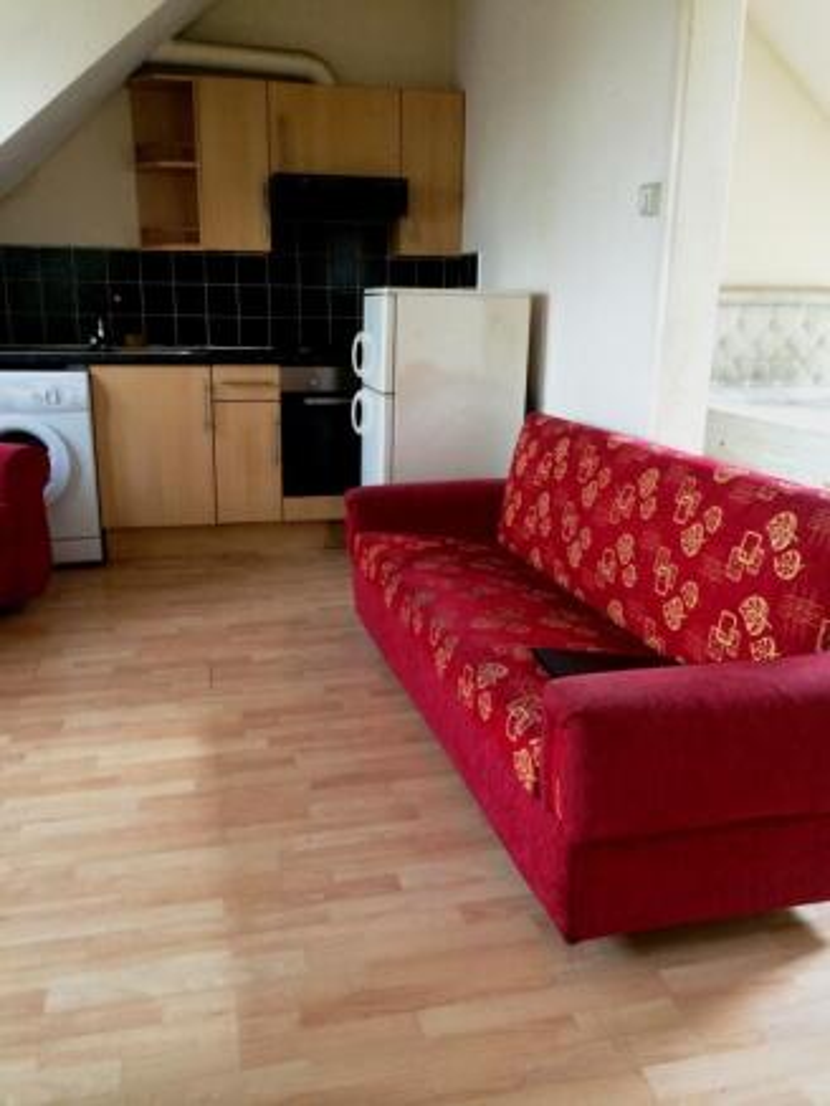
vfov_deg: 60.0
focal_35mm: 30
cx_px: 415
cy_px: 553
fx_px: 959
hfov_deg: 46.8
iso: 250
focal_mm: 4.12
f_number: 2.2
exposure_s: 1/30
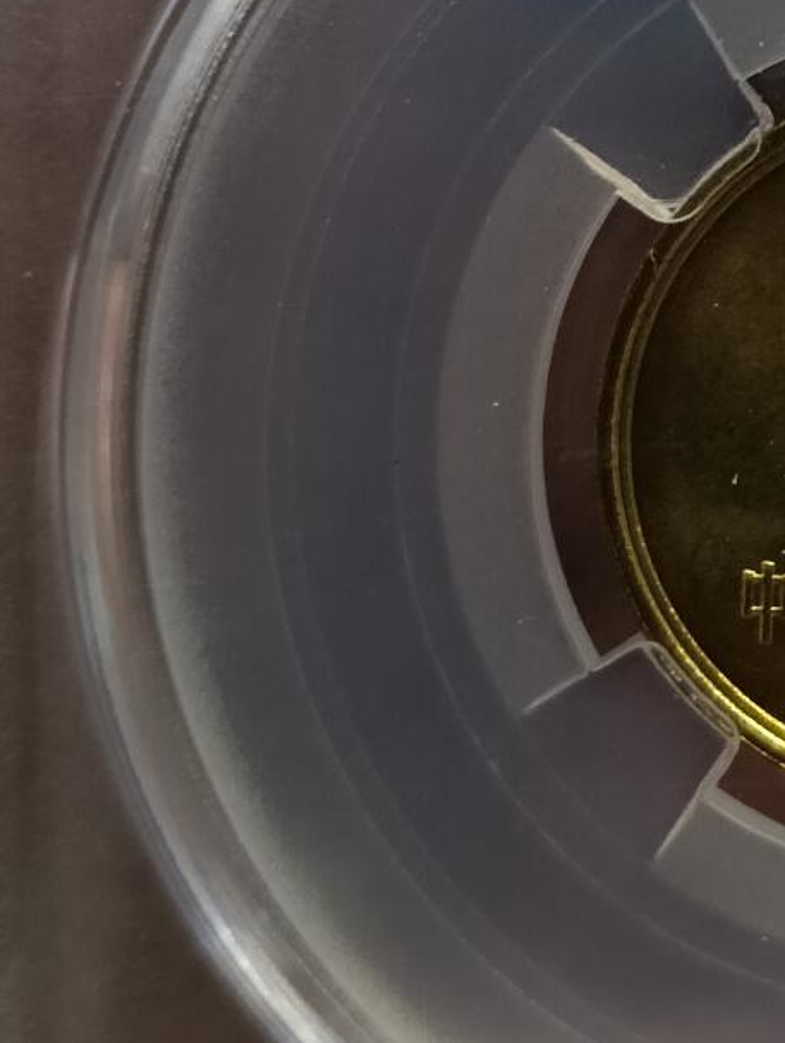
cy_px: 41
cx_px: 1016
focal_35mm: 80
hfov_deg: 17.4
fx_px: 2413
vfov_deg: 23.5
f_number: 1.8
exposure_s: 1/33.3
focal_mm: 3.98
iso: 320
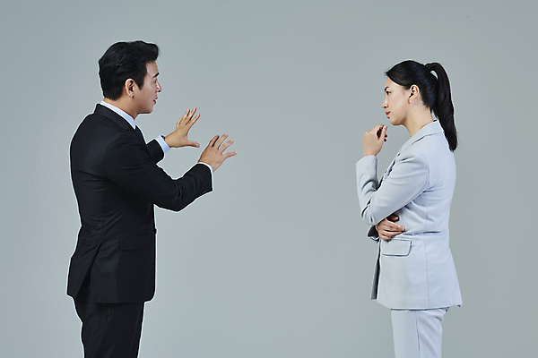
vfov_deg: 17.1
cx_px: 269
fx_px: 1195
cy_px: 179
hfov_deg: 25.4
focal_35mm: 80
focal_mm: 80
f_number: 14
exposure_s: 1/125
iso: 100
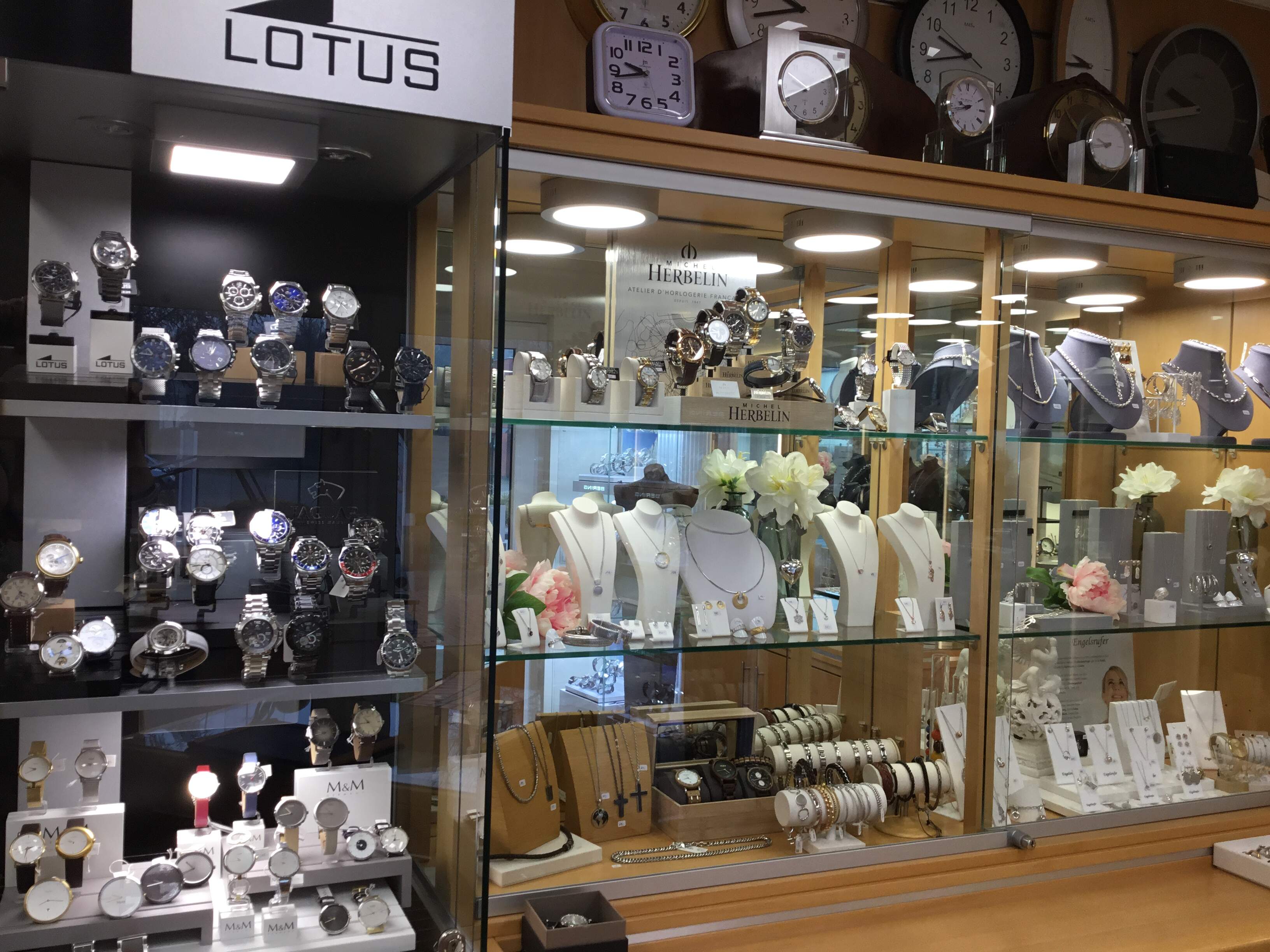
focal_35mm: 31
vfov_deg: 45.4
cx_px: 635
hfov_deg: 58.4
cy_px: 476
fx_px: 1137
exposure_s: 1/50
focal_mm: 3.3
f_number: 2.4
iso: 32
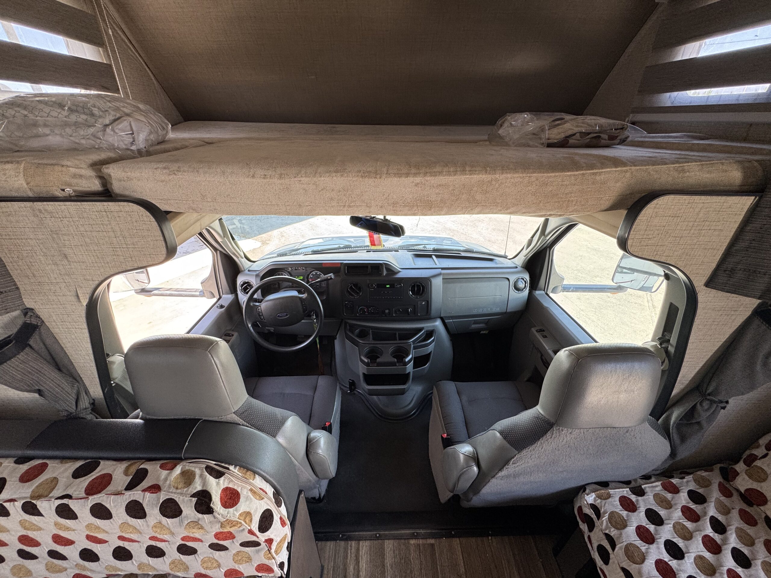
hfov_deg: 102.1
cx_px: 386
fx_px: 312
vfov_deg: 85.7
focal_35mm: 14
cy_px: 289
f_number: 2.2
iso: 80
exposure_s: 1/99
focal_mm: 2.22
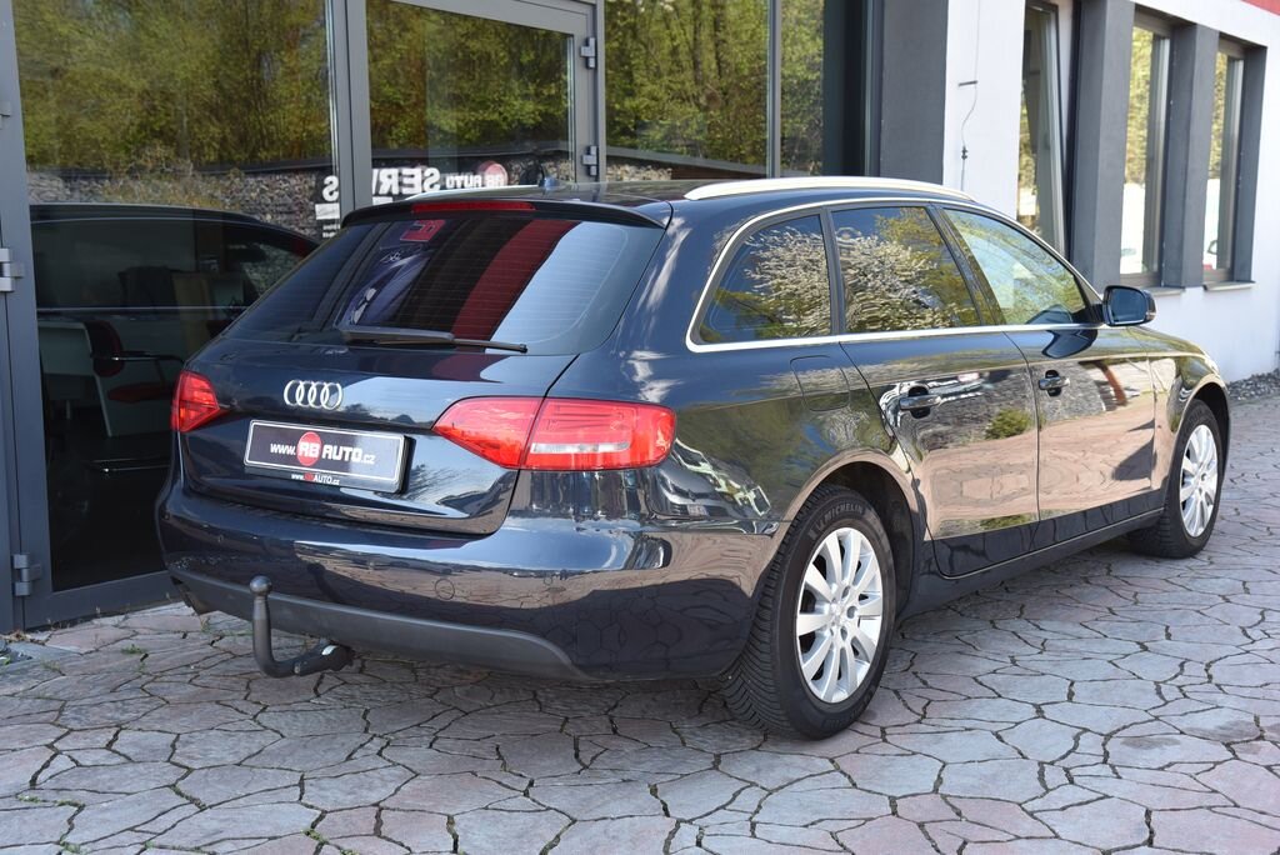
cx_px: 640
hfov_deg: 44.5
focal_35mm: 44
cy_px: 428
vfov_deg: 30.6
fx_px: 1565
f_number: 6.3
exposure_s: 1/160
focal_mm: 44
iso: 500
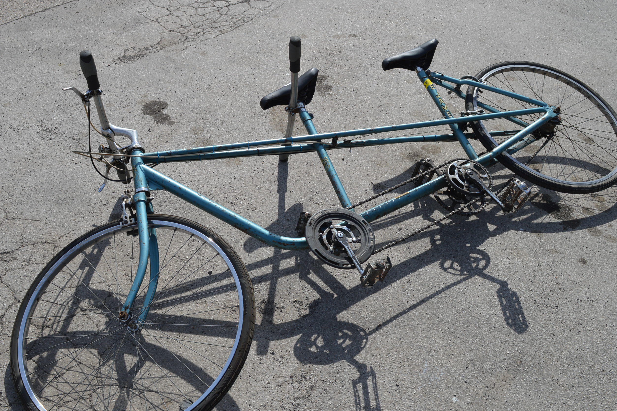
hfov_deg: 51.2
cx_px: 311
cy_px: 233
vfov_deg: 35.3
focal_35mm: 38
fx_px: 644
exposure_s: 1/250
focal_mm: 21
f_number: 8
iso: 100
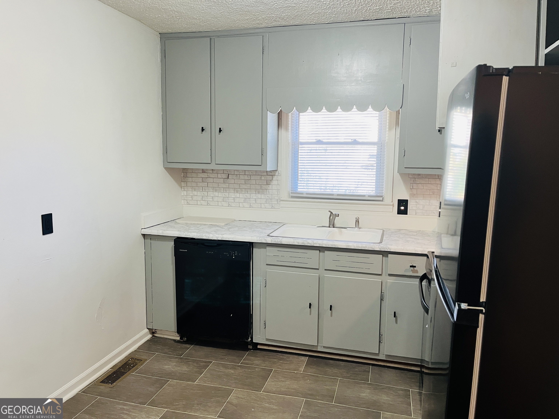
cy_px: 210
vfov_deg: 53.1
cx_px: 280
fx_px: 420
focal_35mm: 26
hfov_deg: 67.3
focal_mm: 5.1
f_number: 1.6
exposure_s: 1/60
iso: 200
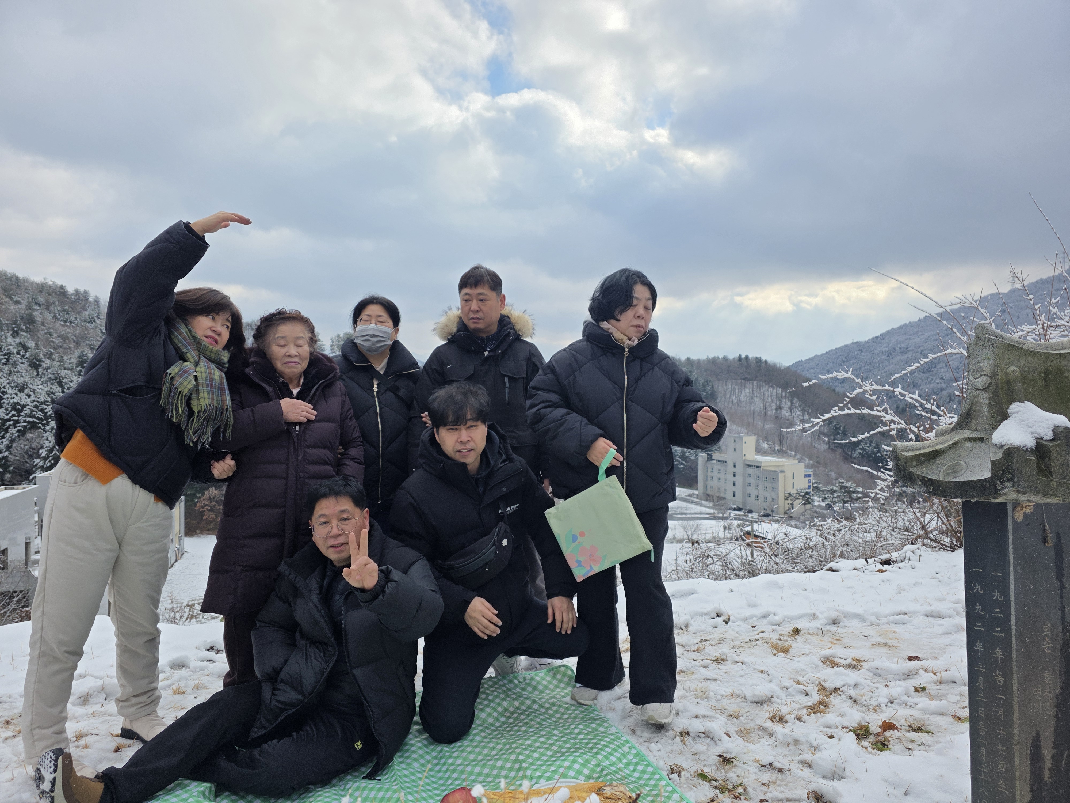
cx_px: 535
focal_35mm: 23
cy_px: 402
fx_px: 711
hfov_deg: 73.9
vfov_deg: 58.9
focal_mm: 6.3
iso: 80
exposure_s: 1/7944
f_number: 1.7
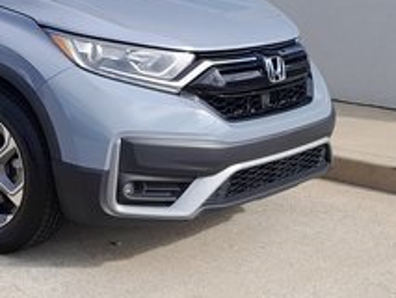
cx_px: 0
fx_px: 927
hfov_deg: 23.1
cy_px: 19
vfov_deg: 17.9
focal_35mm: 81
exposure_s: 1/324
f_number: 1.8
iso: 40
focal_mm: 4
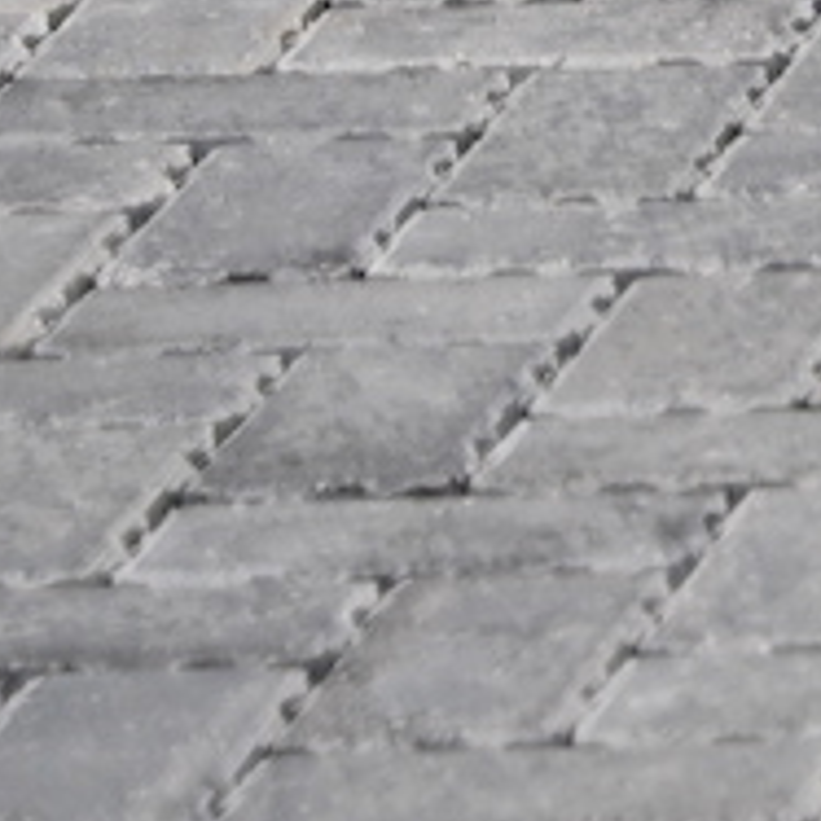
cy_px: -1978
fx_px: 14941
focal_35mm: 557
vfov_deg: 3.1
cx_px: 3828
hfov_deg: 3.0
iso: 100
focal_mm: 61.2
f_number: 2.8
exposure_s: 1/125
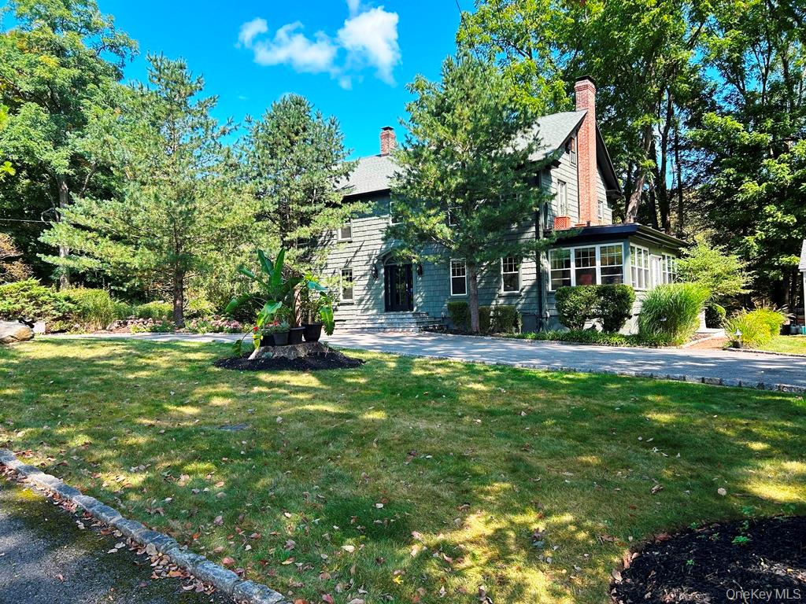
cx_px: 403
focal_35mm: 26
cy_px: 302
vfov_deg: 53.1
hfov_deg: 67.3
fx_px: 605
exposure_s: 1/797
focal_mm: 5.7
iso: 50
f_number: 1.5
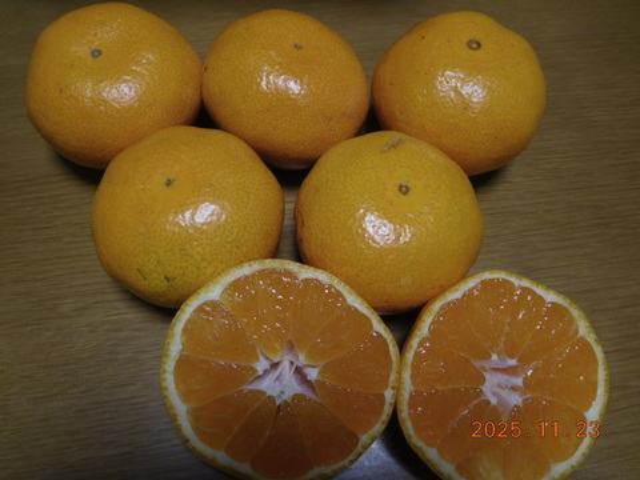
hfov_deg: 69.4
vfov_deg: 54.9
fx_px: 462
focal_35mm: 25
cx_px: 320
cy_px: 240
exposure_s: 1/30
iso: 200
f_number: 3.4
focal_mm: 4.5
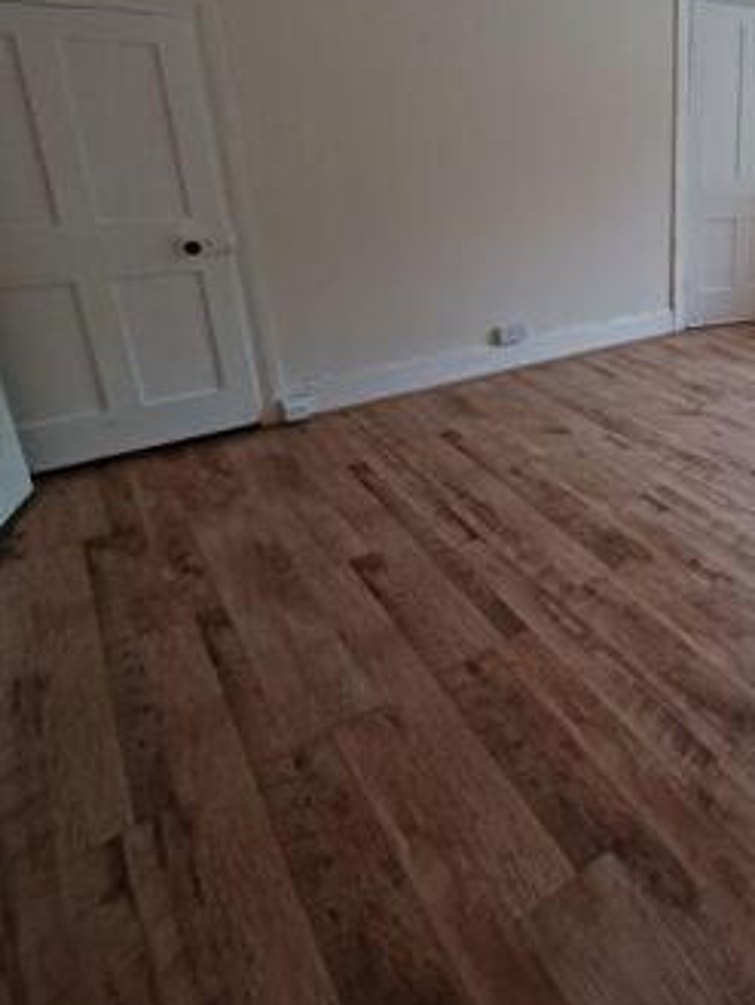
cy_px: 344
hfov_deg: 49.1
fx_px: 668
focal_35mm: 23
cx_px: 741
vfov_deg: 71.9
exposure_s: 1/33.3
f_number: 2.2
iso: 160
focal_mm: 1.42
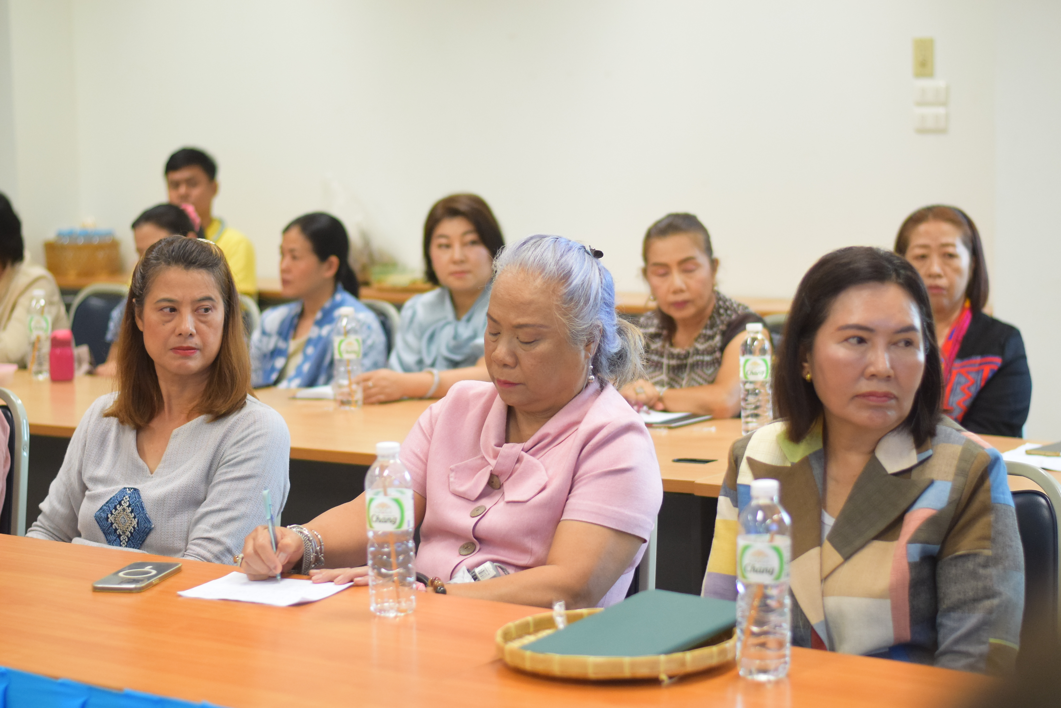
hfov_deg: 27.0
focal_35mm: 75
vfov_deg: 18.2
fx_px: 2211
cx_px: 530
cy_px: 354
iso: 1600
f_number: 2.2
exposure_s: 1/500
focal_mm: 50
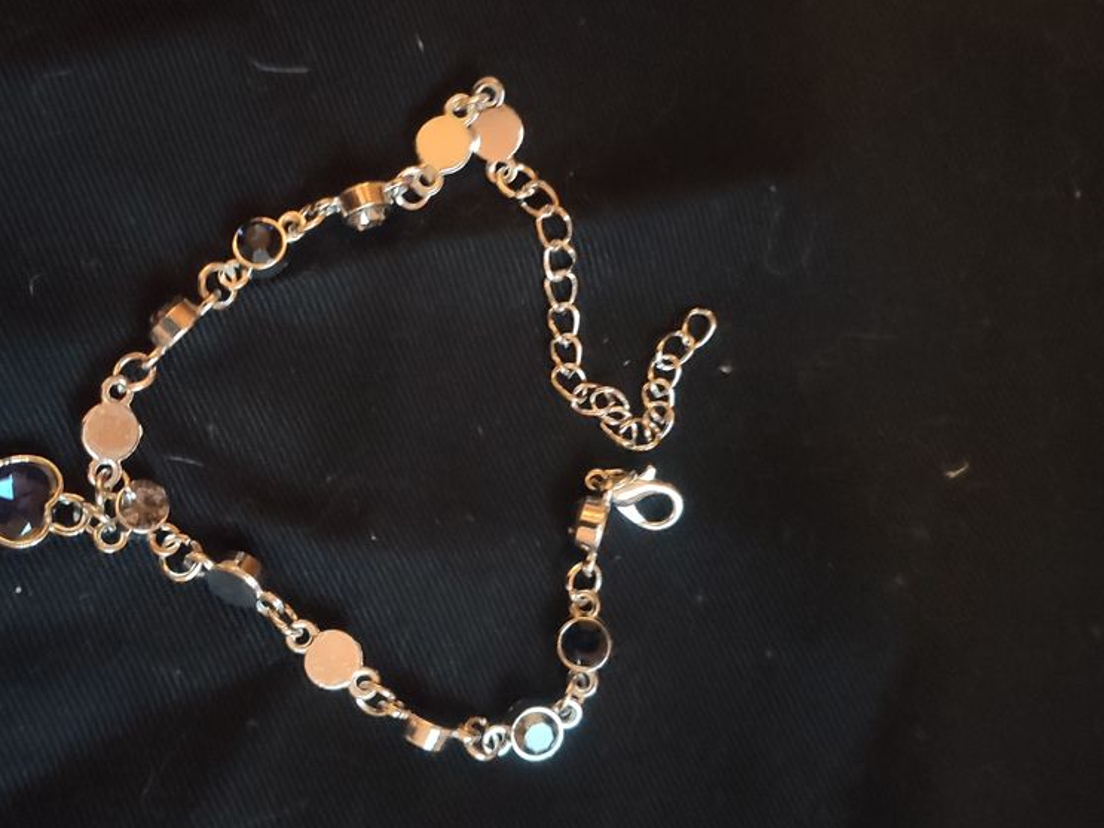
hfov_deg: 51.8
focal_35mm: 35
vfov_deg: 40.7
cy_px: 416
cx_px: 382
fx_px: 1116
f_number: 1.75
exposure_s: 1/14
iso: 8167
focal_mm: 4.77
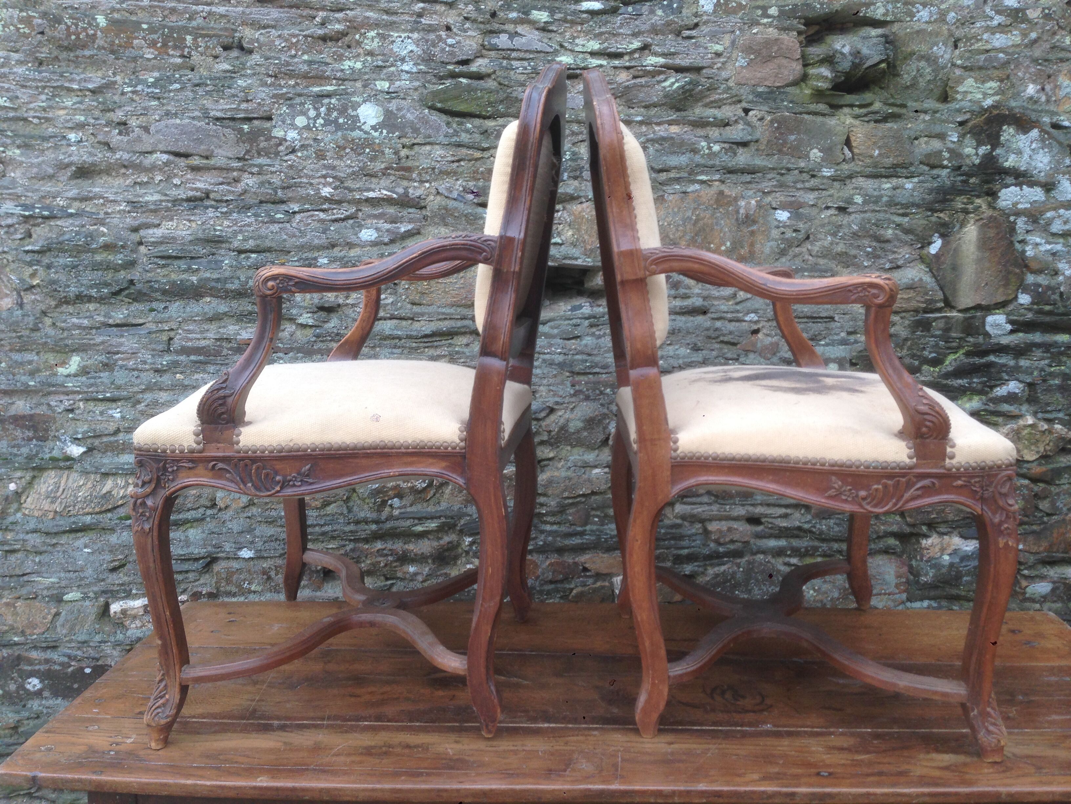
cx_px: 536
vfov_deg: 42.9
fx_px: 1021
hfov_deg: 55.4
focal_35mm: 33
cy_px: 402
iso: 50
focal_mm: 4.12
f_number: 2.4
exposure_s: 1/192
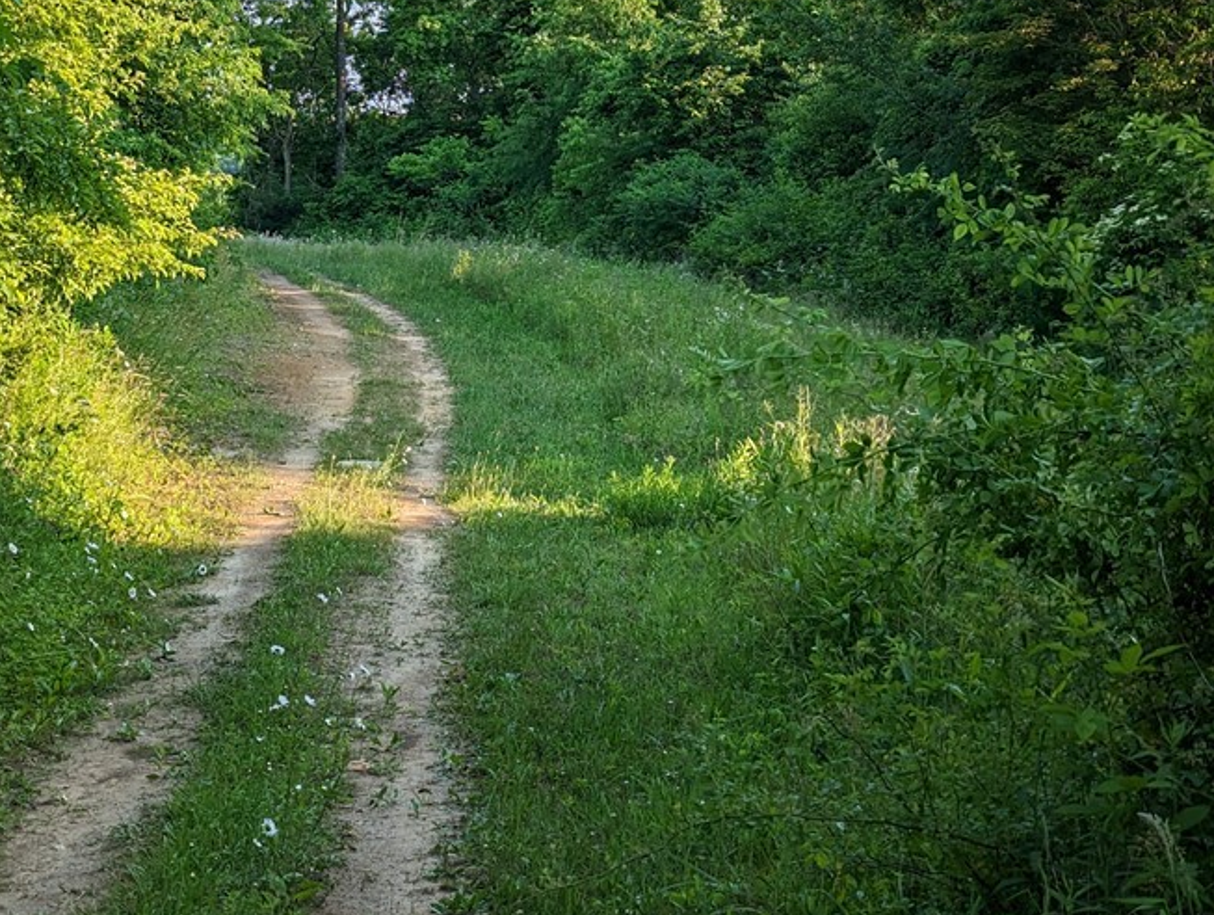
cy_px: 244
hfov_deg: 25.9
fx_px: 2635
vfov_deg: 19.6
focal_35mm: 75
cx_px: 469
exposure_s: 1/791
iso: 46
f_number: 1.85
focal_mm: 6.81
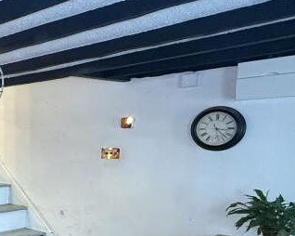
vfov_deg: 33.3
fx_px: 384
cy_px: 182
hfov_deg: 31.6
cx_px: -94
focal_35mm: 44
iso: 400
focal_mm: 2.22
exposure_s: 1/50
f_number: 2.2
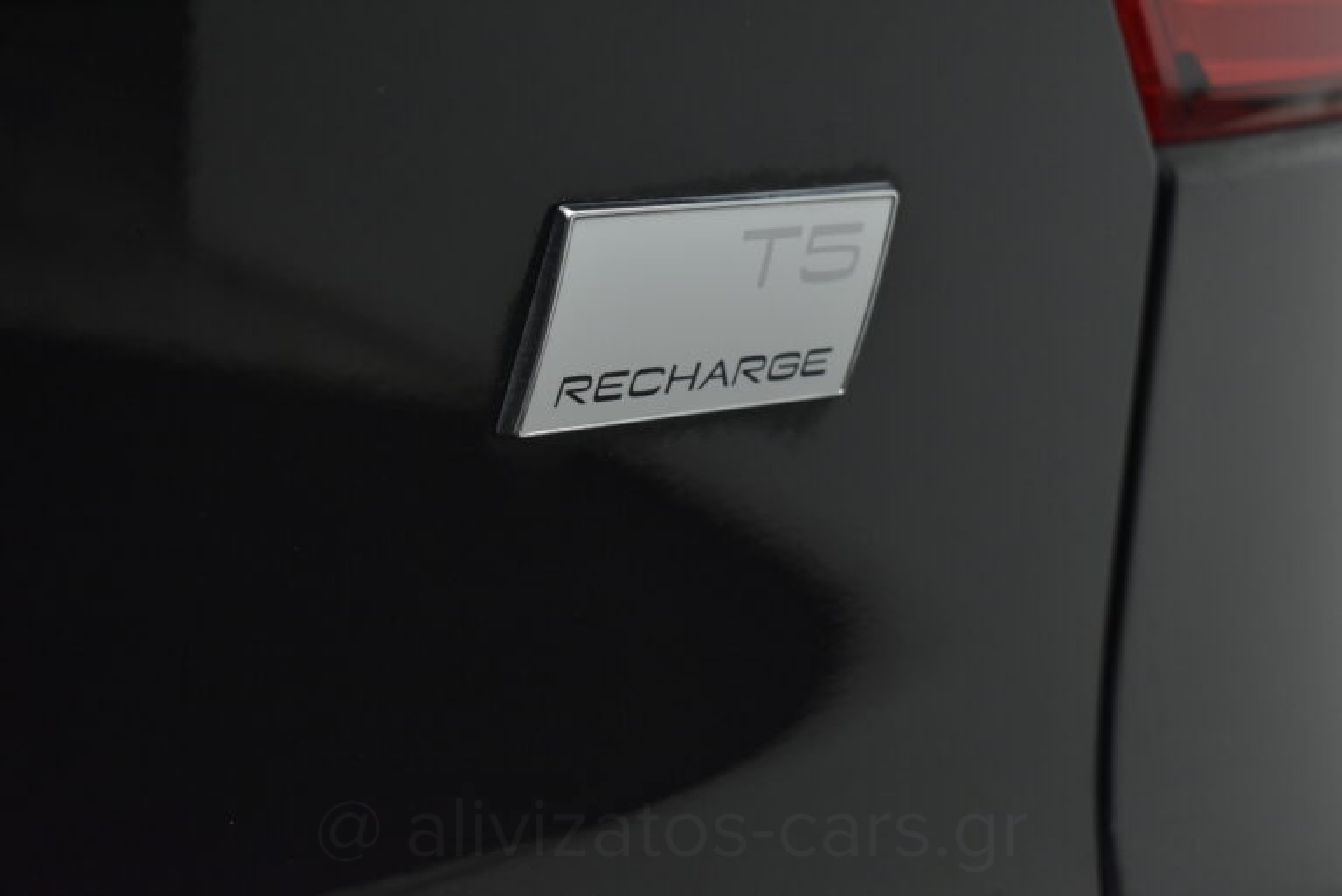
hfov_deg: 33.4
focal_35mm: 60
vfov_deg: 22.7
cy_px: 448
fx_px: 2238
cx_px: 671
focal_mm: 40
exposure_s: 1/160
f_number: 4.8
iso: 1600
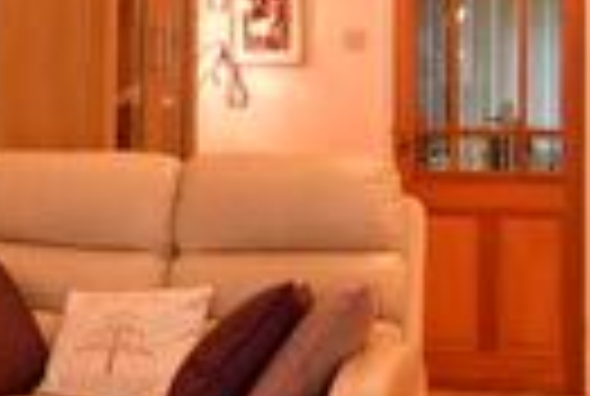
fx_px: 1314
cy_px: 70
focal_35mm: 80
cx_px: 284
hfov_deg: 25.3
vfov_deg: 17.0
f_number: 8
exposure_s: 1/2
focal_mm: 10
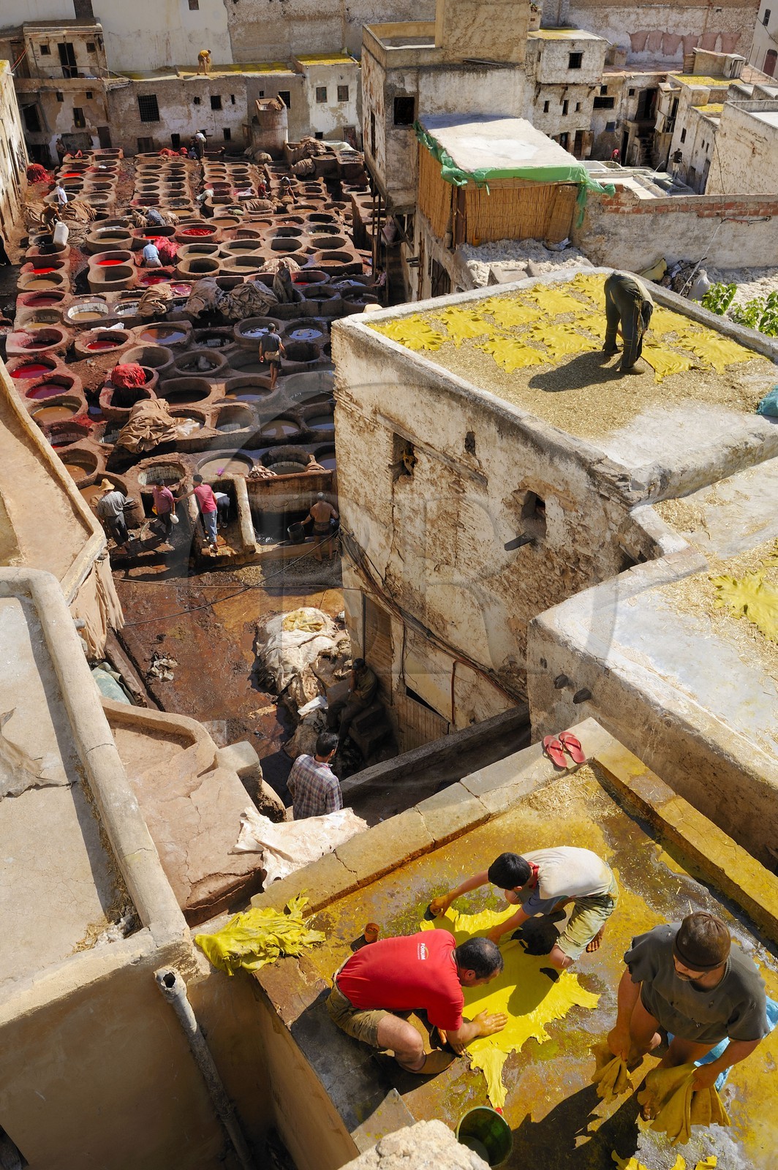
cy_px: 585
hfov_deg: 47.9
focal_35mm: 27
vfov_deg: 67.4
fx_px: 877
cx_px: 389
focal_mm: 27
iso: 200
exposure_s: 1/125
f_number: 16
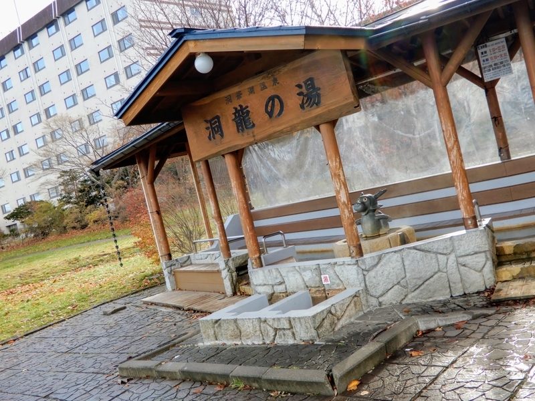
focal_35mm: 38
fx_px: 587
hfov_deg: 49.0
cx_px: 268
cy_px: 200
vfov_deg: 37.7
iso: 80
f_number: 4
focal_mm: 6.8
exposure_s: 1/160
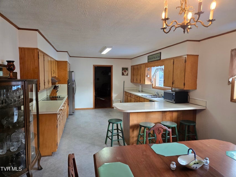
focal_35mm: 23
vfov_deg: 58.9
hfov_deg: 73.9
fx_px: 157
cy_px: 88
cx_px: 118
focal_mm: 5.4
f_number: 1.8
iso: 160
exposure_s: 1/120
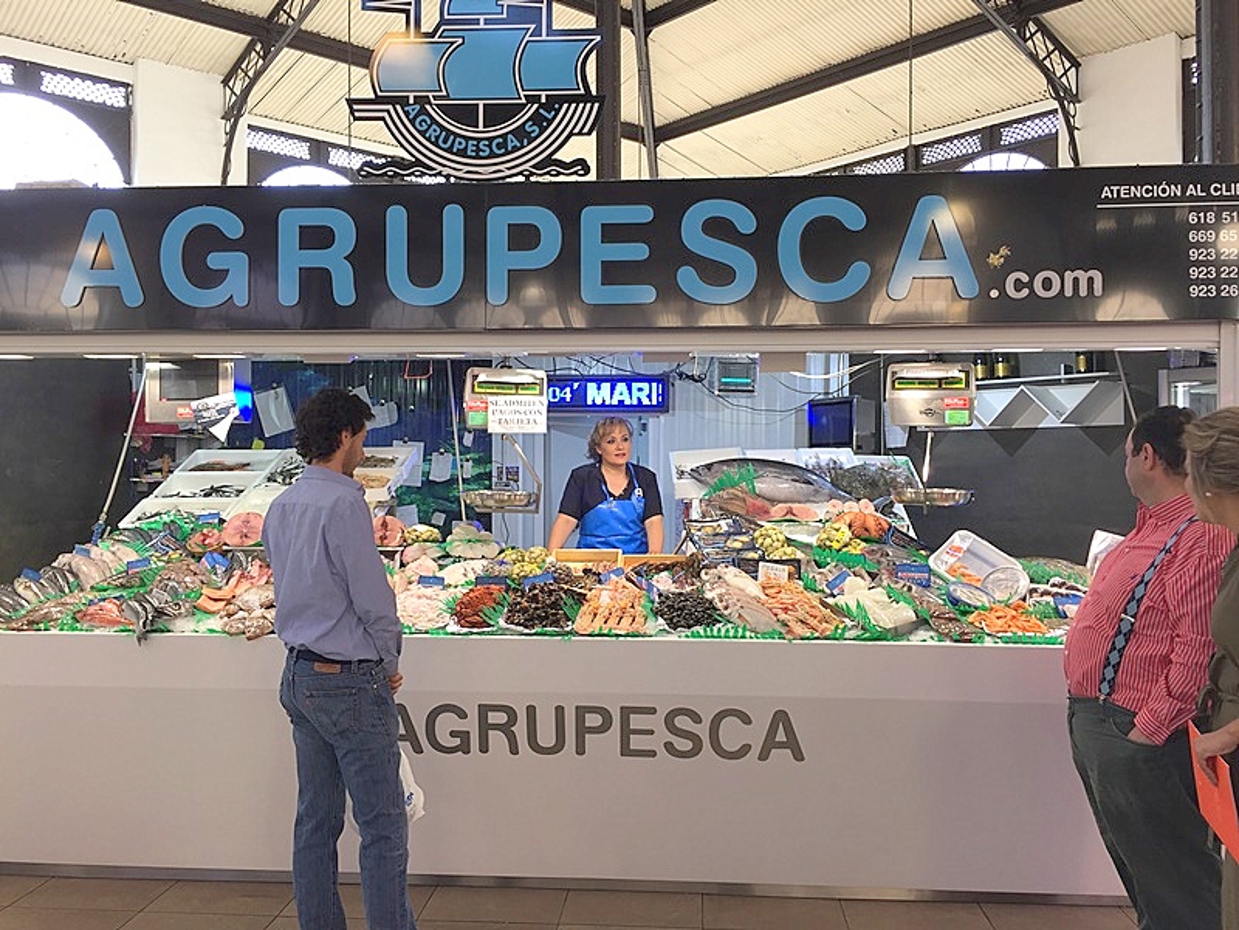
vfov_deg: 48.2
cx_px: 620
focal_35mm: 29
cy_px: 465
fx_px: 1038
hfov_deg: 61.7
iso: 32
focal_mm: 4.15
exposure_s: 1/50
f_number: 2.2
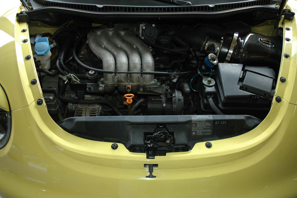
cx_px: 148
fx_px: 222
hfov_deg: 67.4
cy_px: 99
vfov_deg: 47.8
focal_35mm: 27
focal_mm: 18
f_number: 3.5
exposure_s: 1/60
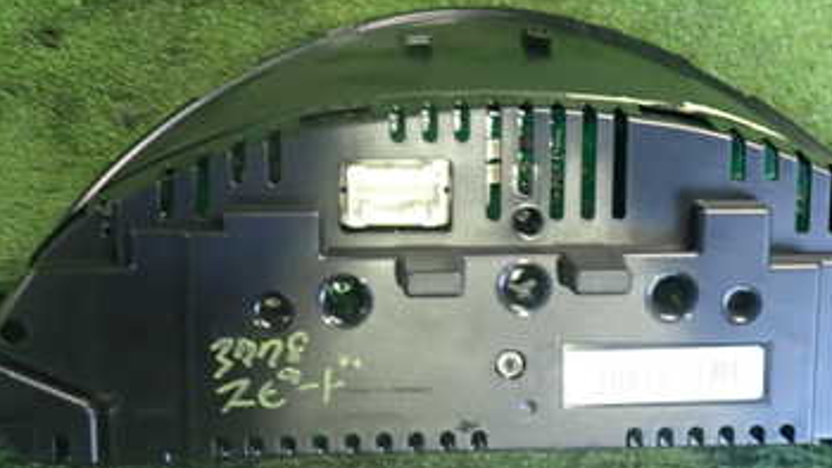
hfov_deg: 37.1
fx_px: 1236
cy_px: 183
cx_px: 480
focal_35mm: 56
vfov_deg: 21.4
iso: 500
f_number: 2.3
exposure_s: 1/30
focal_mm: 5.4
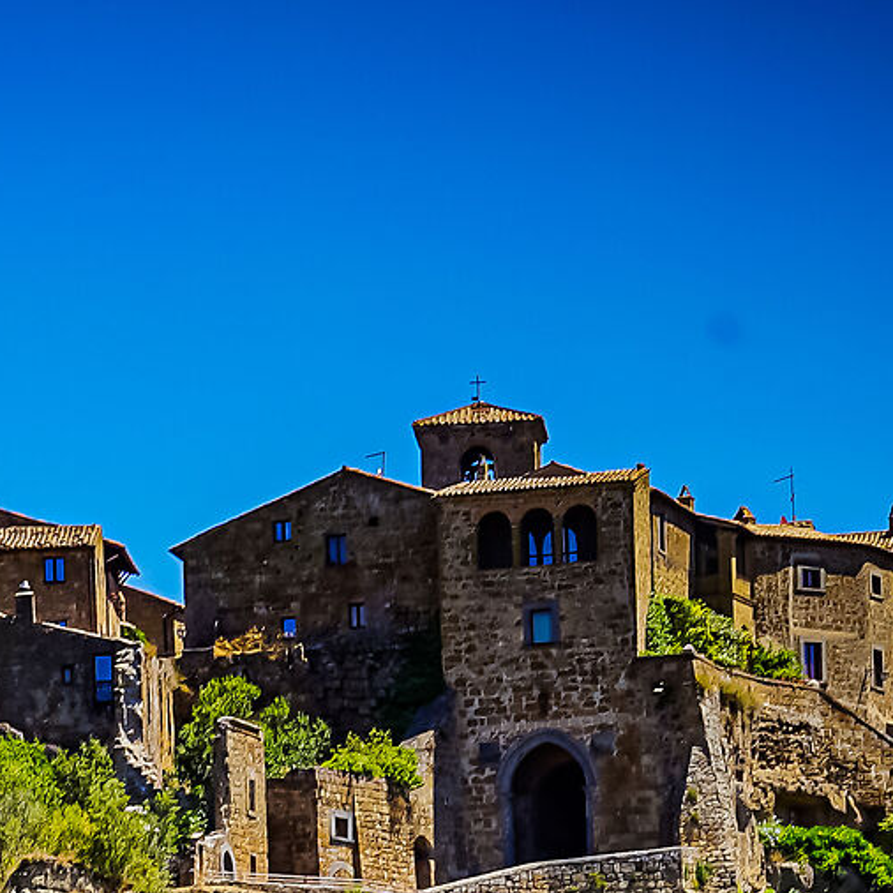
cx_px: -251
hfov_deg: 6.5
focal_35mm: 266
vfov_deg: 6.5
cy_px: 1327
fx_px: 7764
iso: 100
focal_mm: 66
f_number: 10
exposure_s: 1/125
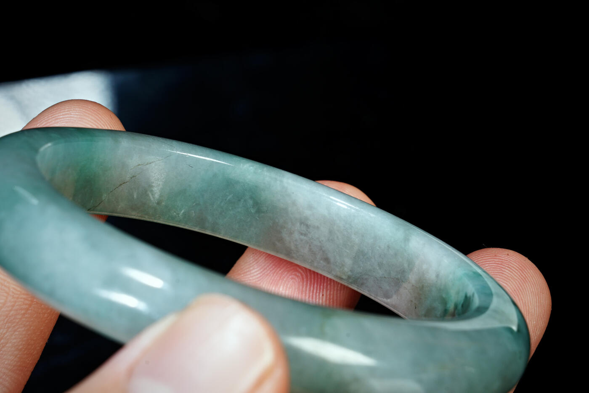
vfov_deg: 9.1
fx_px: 2471
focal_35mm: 151
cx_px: 294
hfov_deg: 13.6
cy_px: 196
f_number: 18
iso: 100
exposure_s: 1/160
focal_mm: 101
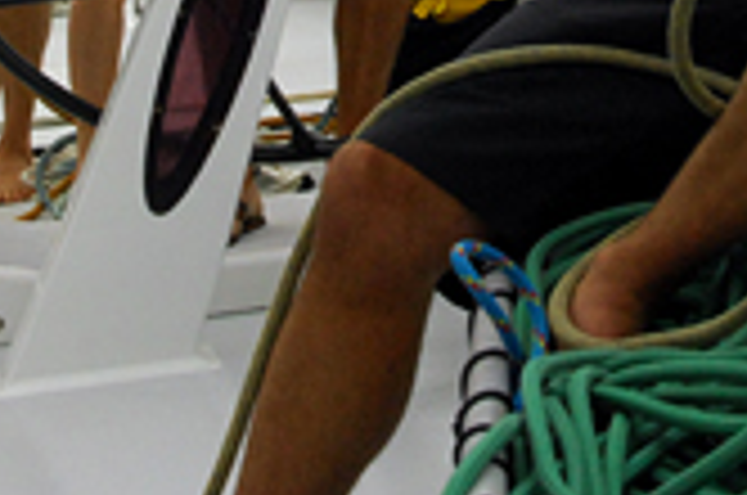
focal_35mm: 141
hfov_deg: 14.6
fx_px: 2920
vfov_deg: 9.3
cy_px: -313
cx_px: 450
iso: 400
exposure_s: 1/500
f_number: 8.5
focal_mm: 26
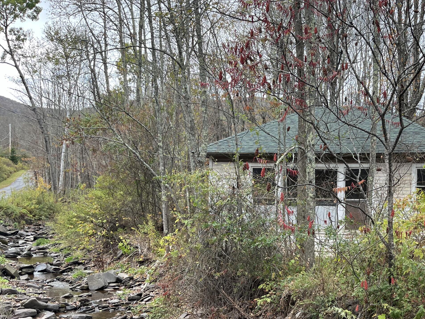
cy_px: 225
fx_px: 503
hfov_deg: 43.8
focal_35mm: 41
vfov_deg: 34.6
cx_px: 335
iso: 50
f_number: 1.6
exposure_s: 1/445
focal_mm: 5.1
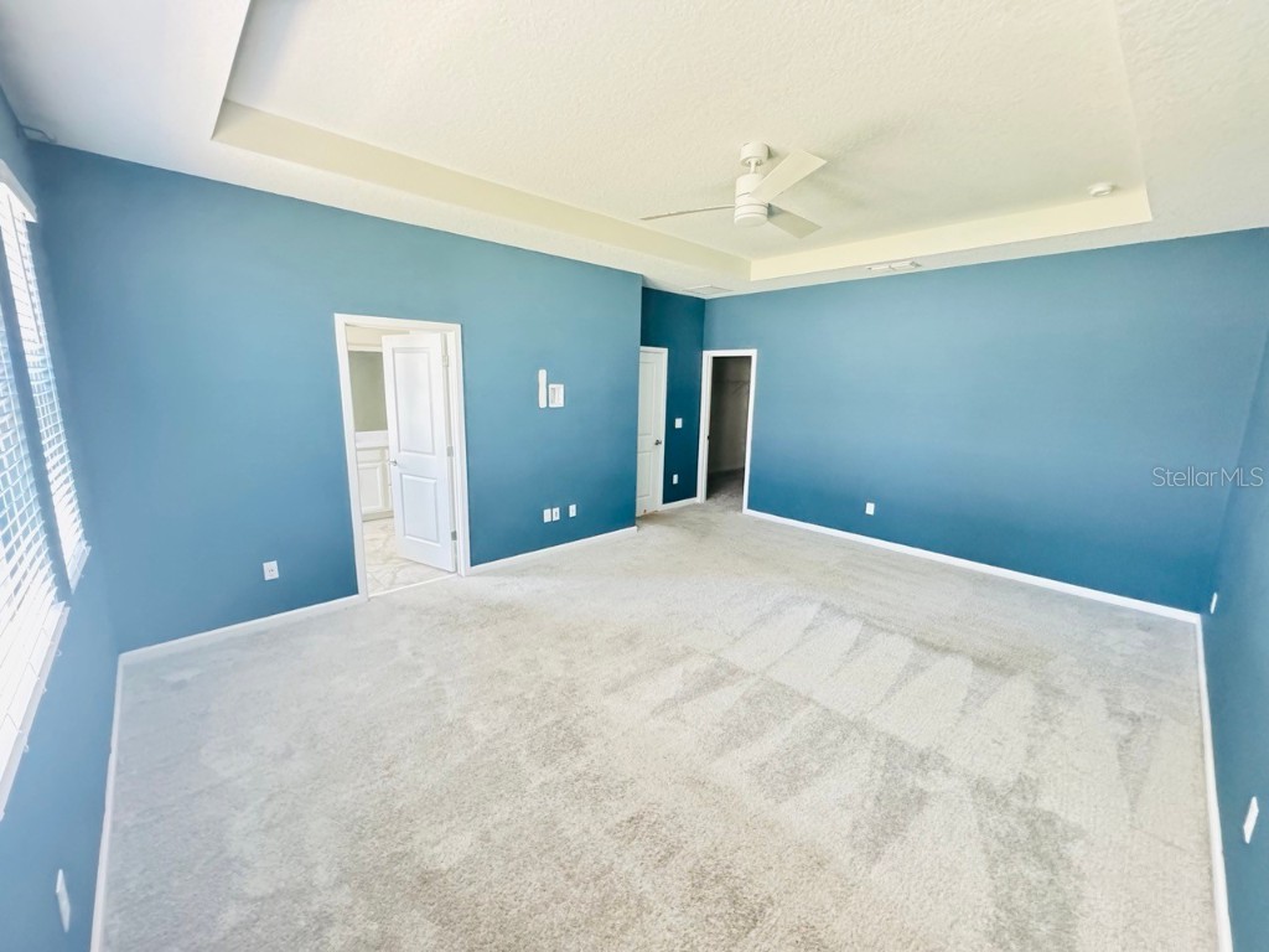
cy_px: 476
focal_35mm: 14
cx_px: 634
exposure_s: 1/37
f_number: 2.2
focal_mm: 2.22
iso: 1600
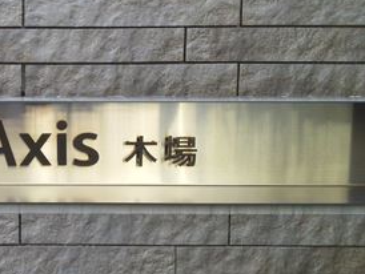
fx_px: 665
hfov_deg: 28.6
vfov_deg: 23.3
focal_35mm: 63
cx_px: -7
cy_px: 133
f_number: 2.4
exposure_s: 1/58.8
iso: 71
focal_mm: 2.87
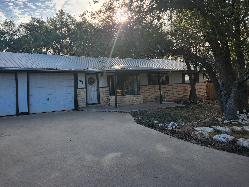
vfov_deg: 46.6
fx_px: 216
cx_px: 95
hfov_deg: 59.3
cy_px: 76
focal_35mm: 30
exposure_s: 1/883
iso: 20
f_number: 1.8
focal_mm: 5.4
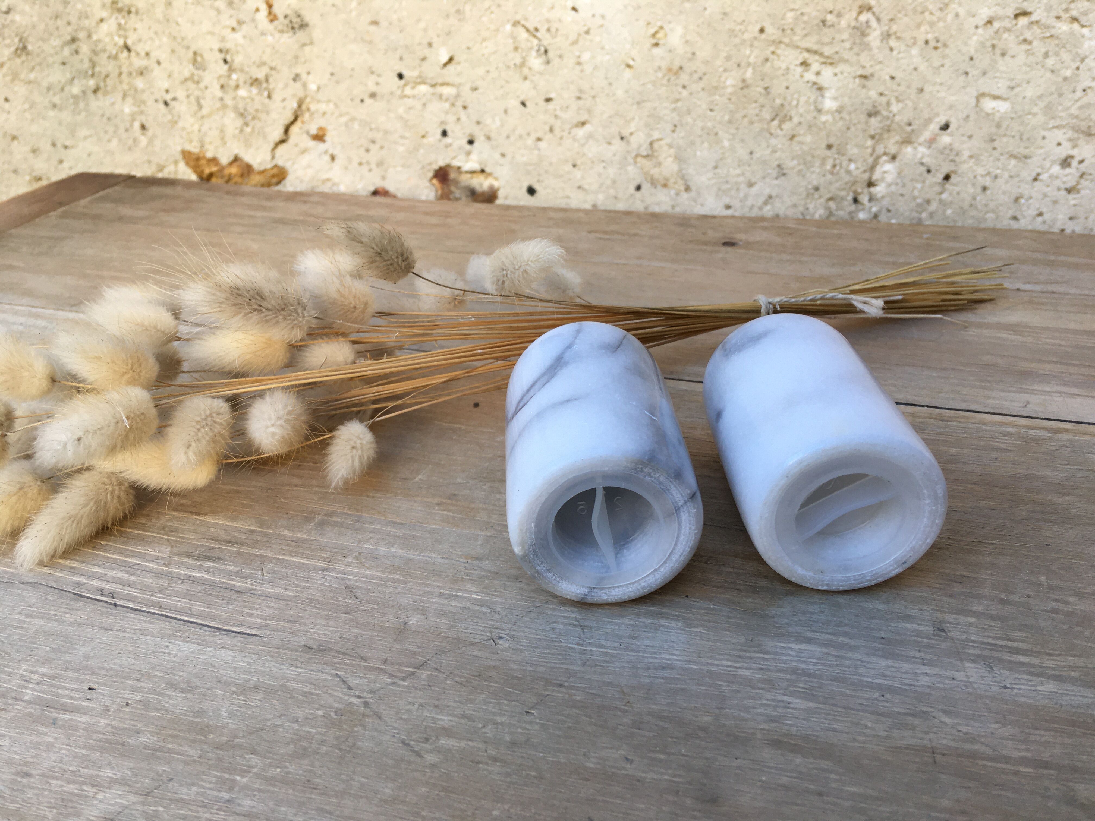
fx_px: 917
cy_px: 410
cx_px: 548
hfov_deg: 61.7
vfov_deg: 48.2
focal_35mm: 29
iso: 32
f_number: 2.2
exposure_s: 1/100
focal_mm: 4.15
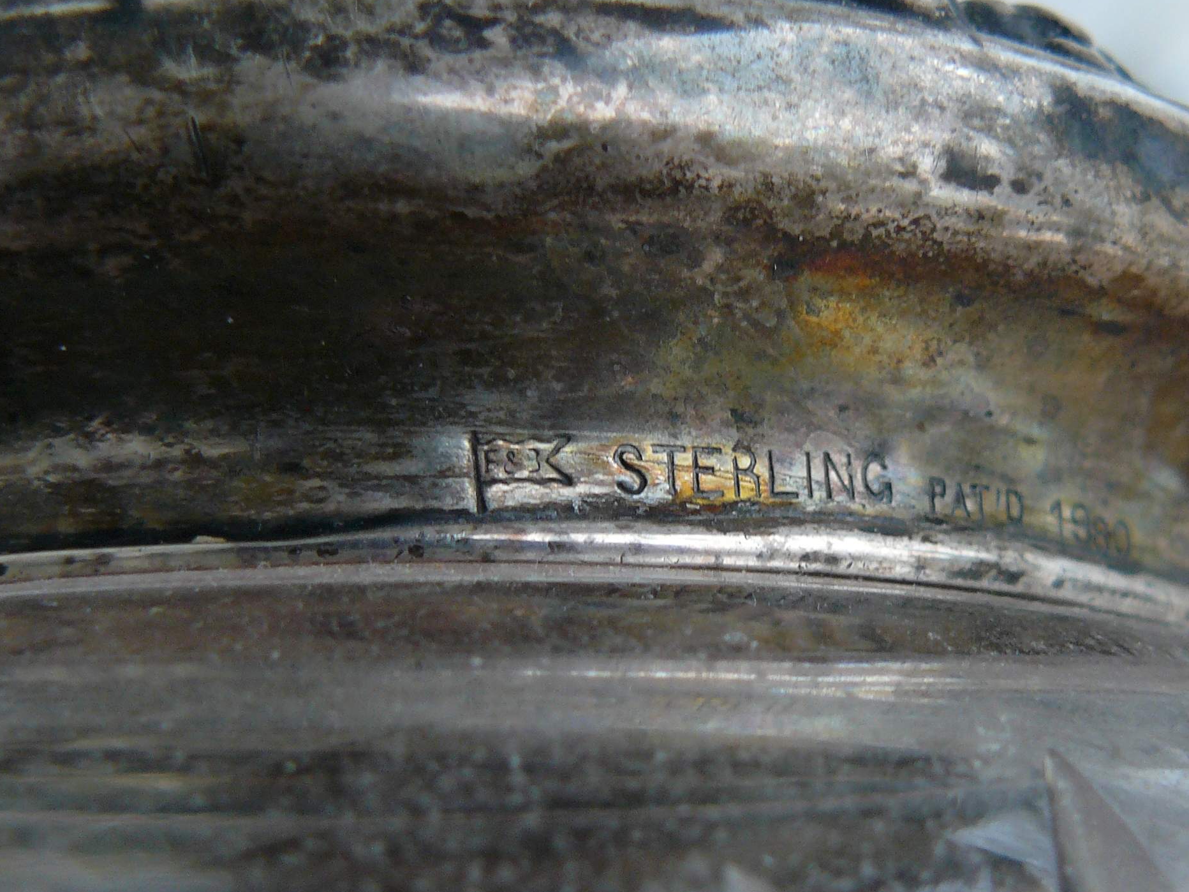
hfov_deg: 22.0
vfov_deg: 16.6
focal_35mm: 89
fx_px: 3057
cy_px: 473
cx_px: 598
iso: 100
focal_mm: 8.9
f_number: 2.8
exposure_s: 1/80
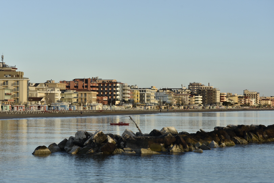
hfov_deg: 19.5
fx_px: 799
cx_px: 137
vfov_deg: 13.0
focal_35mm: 105
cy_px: 92
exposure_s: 1/80
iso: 100
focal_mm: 70
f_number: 9
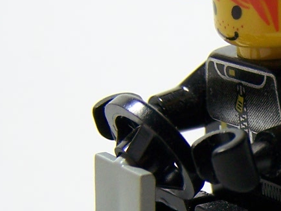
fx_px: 1063
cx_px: 352
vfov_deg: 11.2
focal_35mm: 131
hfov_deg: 14.5
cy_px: 213
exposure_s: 1/50
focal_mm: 6.3
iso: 80
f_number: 2.8
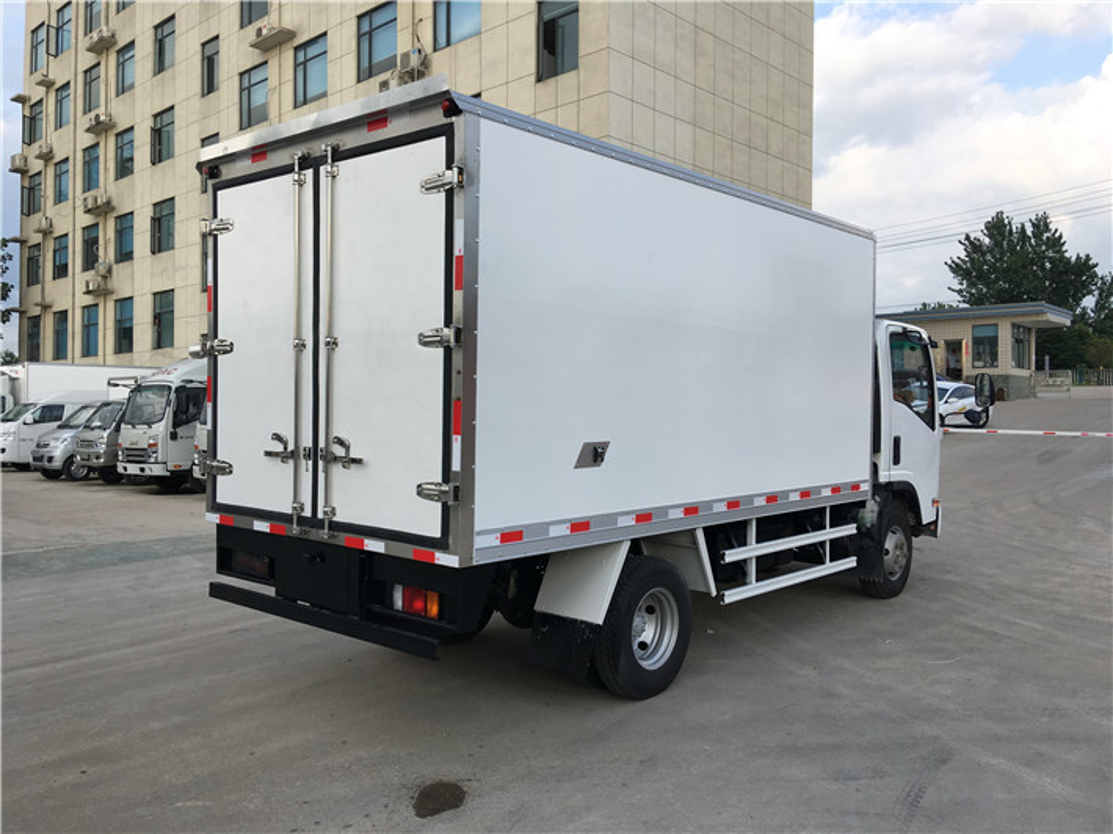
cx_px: 556
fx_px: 932
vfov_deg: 48.2
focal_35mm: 29
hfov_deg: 61.7
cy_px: 417
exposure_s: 1/430
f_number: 2.2
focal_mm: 4.15
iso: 25
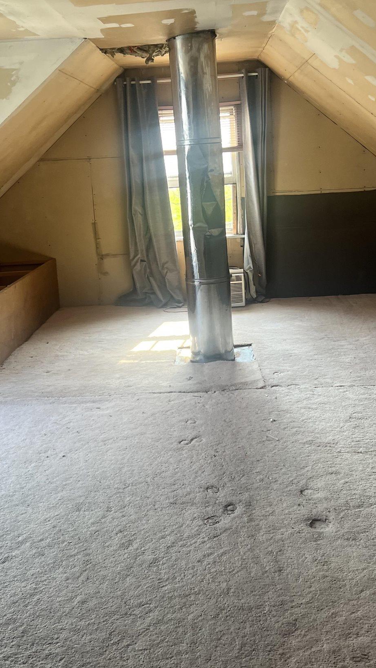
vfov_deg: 50.1
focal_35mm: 40
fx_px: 709
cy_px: 262
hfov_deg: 29.7
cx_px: 183
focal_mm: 5.7
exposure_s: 1/121
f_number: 1.5
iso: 100
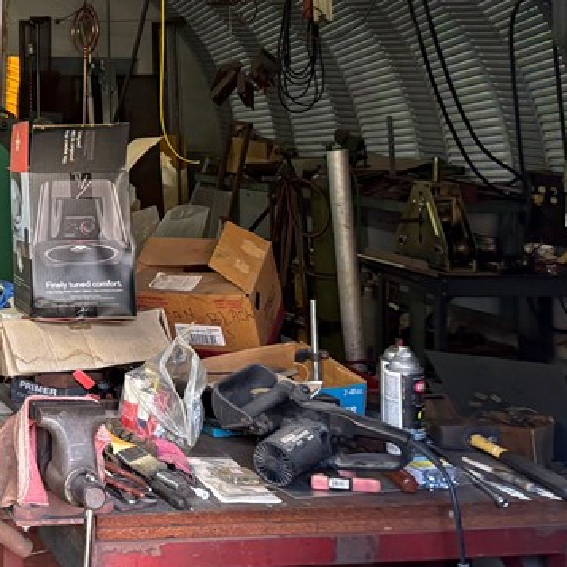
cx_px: -186
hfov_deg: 23.0
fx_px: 1223
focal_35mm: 66
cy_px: 44
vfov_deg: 25.2
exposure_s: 1/120
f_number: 1.6
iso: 160
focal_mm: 5.96
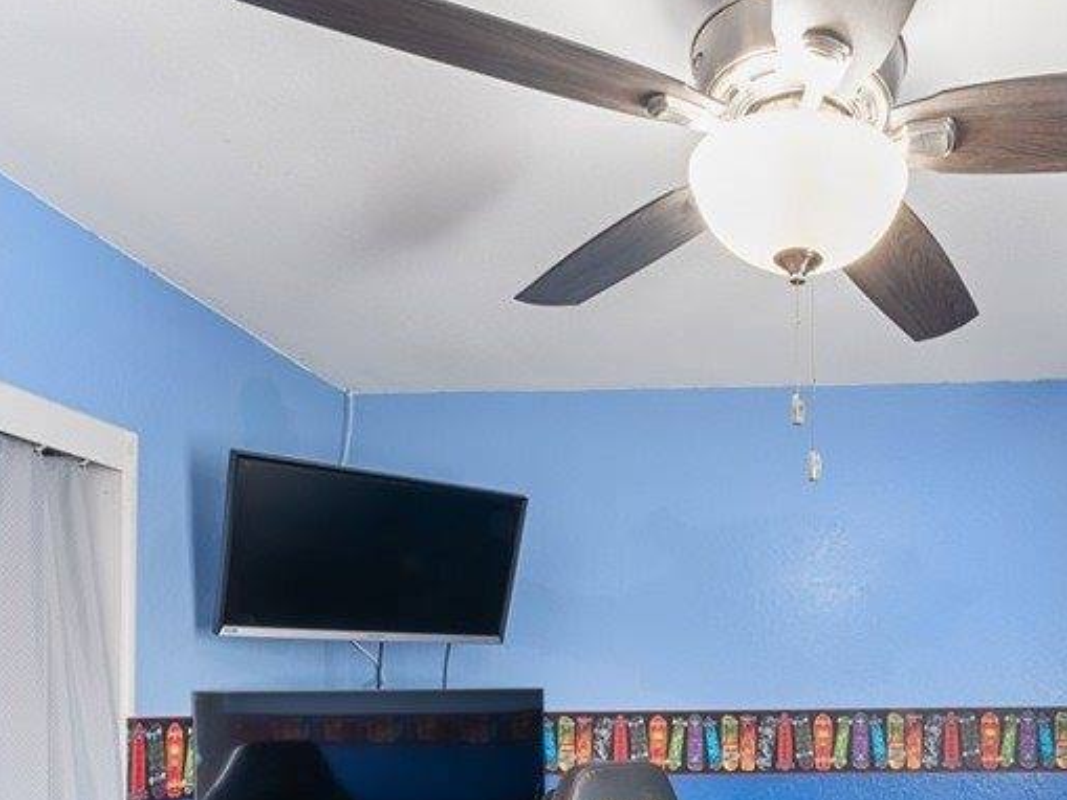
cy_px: 692
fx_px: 948
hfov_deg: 55.9
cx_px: 801
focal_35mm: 31
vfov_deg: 42.7
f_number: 22
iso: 100
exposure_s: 30
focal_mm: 15.9
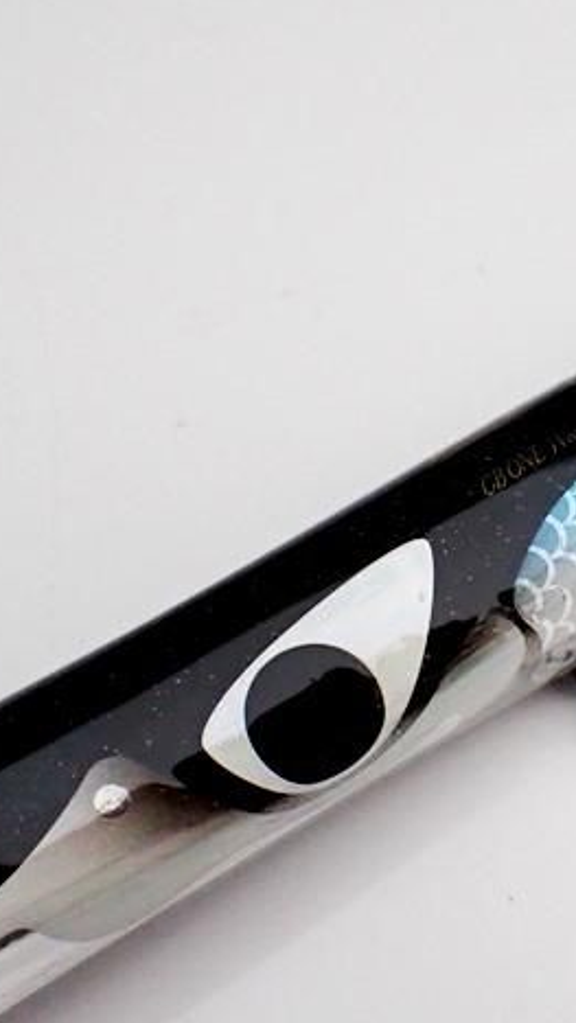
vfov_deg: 37.2
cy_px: 576
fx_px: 1519
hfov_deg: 21.1
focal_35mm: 56
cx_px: 493
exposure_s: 1/125
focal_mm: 5.4
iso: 800
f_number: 2.3
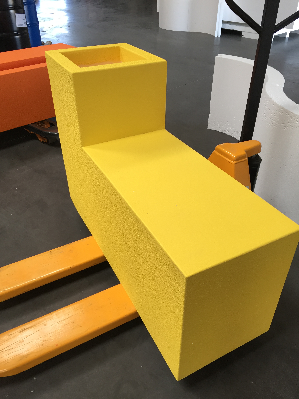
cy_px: 200
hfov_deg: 48.2
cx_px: 150
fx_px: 334
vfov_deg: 61.7
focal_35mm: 29
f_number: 2.2
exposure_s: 1/33
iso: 32
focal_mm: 4.15
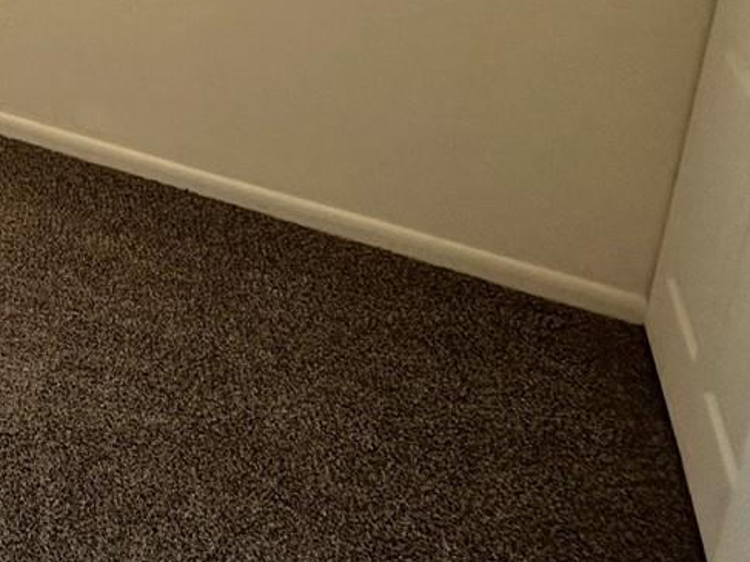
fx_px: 996
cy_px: -171
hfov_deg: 30.8
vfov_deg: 26.6
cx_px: -257
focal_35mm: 46
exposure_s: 1/120
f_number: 2.2
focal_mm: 2.22
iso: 160
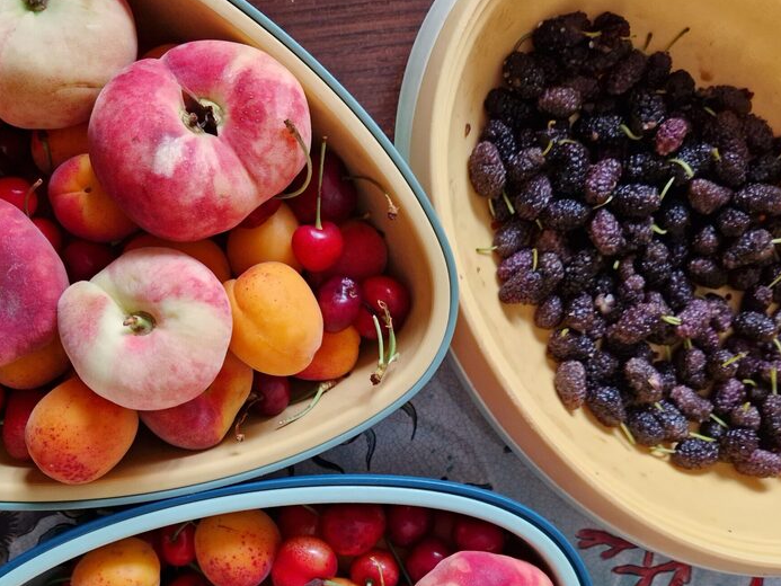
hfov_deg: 53.8
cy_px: 390
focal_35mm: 34
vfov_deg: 41.3
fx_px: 767
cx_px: 340
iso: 500
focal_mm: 5.4
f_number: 1.8
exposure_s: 1/100
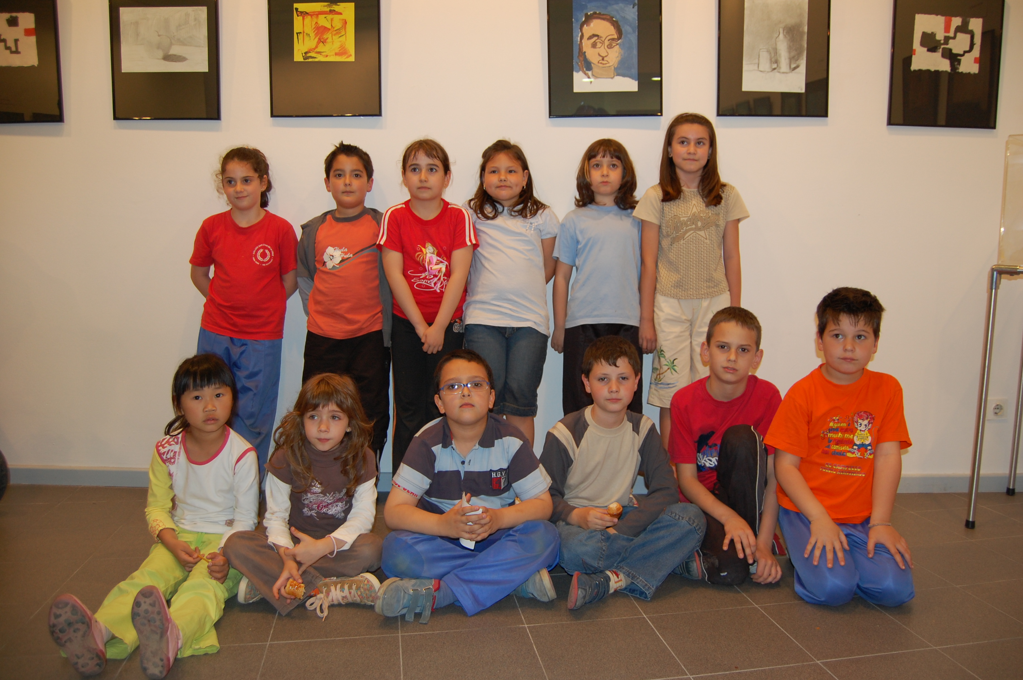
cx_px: 512
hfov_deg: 67.4
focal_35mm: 27
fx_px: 767
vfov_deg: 47.8
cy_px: 340
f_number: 3.5
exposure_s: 1/60
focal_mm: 18
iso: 400
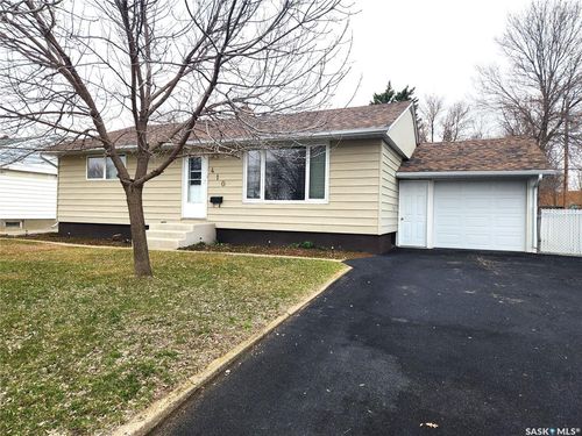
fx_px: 387
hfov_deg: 73.9
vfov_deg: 58.9
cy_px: 218
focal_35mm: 23
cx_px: 291
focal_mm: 5.4
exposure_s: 1/841
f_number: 1.8
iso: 20
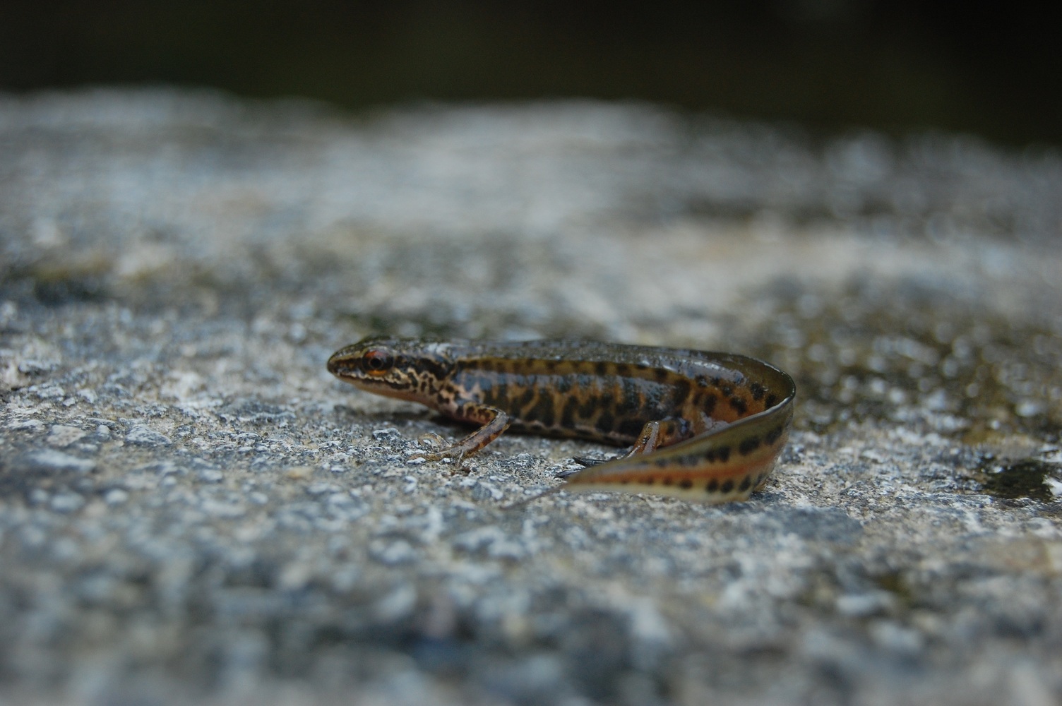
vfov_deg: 16.5
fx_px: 2432
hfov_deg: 24.6
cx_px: 531
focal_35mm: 82
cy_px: 353
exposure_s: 1/80
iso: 400
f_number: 5.6
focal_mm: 55
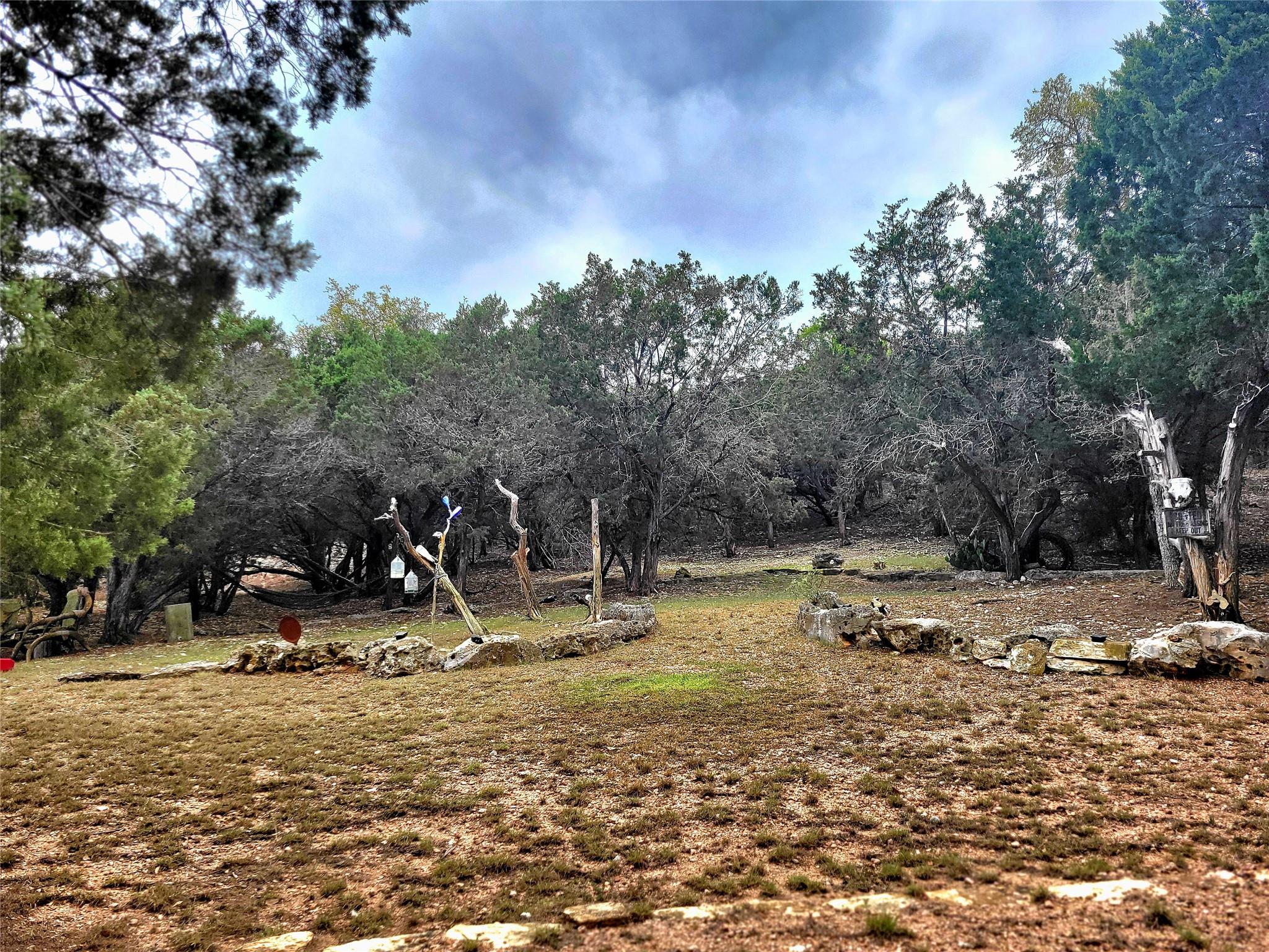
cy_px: 476
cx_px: 634
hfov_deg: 67.3
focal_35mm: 26
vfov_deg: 53.1
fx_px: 953
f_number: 1.8
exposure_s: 1/2500
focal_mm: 5.4
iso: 40
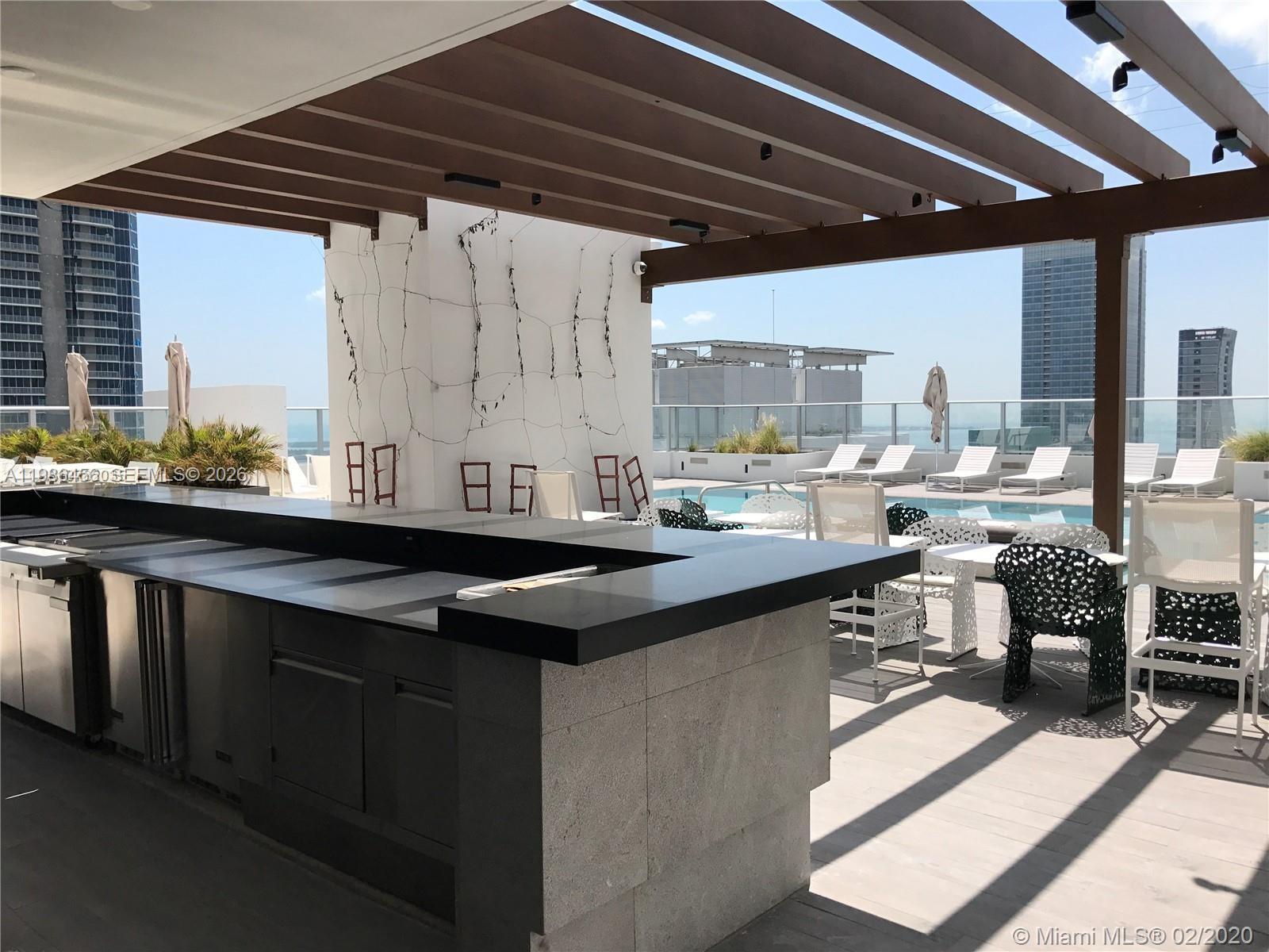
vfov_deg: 49.7
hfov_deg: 63.4
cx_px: 634
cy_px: 476
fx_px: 1026
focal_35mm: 28
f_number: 1.8
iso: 20
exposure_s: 1/3690
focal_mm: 3.99
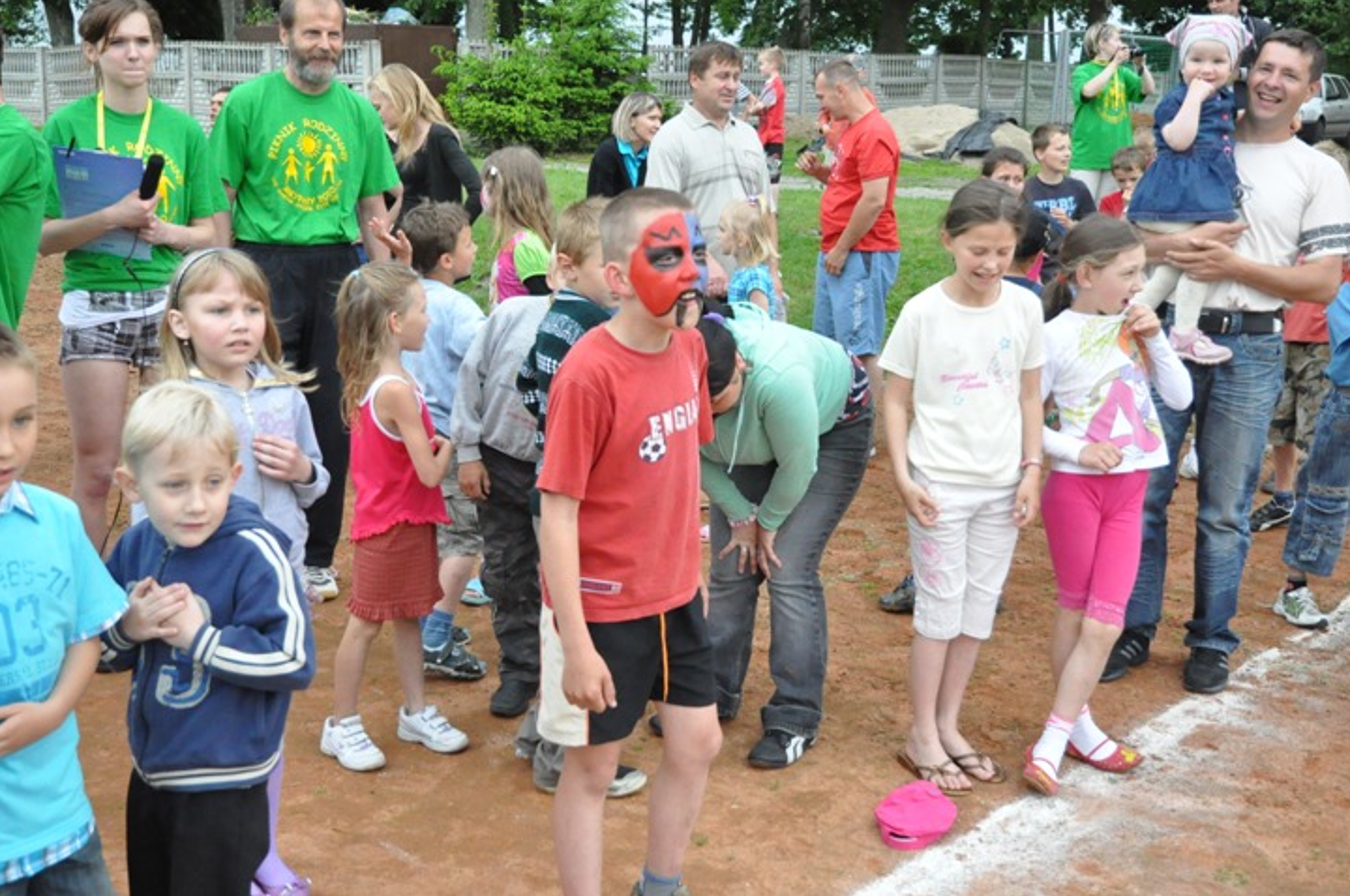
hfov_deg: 48.5
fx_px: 1498
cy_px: 408
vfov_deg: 33.3
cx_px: 686
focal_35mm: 40
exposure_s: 1/2000
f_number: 4.5
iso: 3200
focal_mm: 24
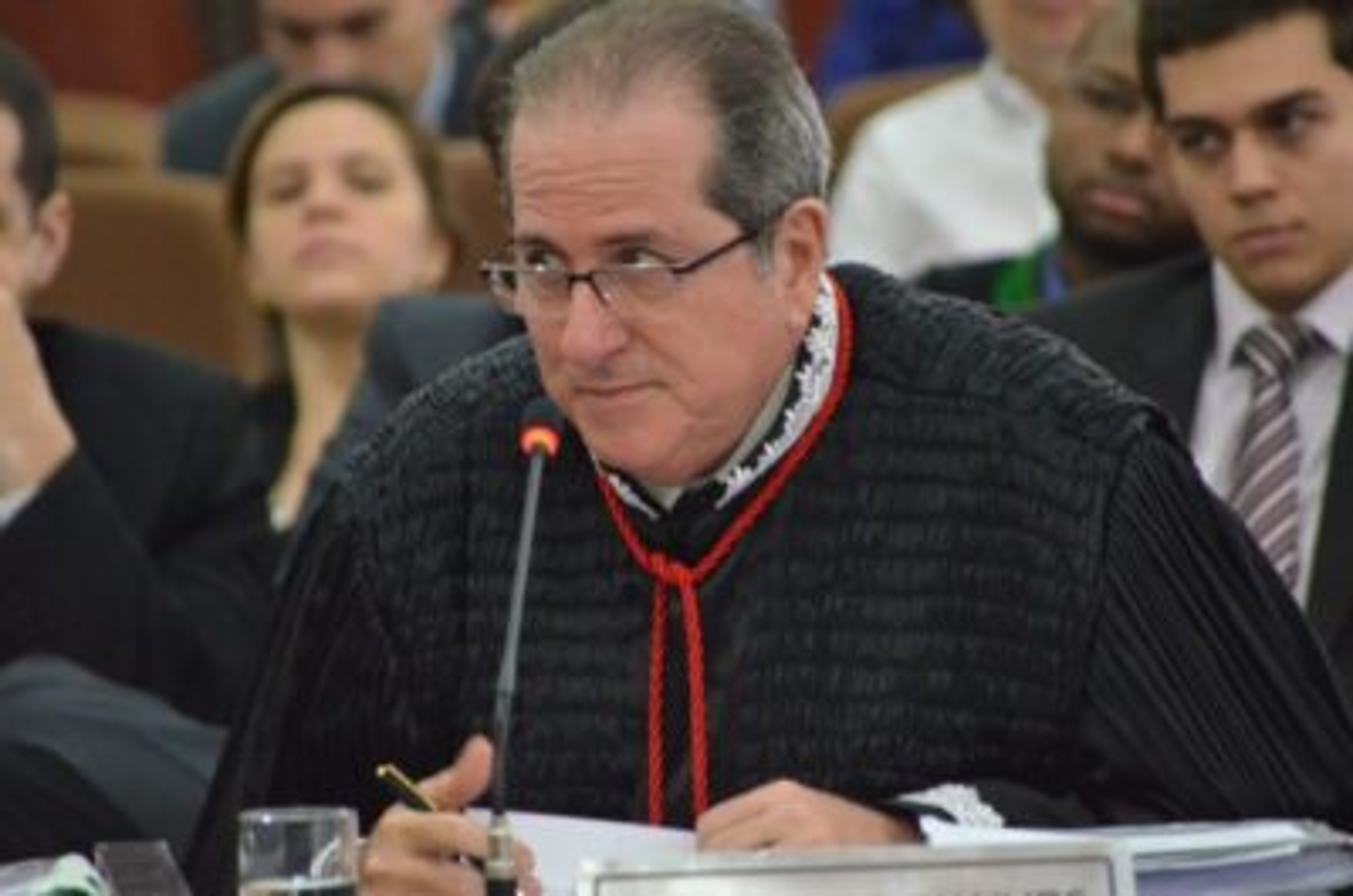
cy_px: 448
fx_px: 15191
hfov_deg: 5.1
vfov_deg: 3.4
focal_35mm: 405
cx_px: 676
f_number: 5.6
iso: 5000
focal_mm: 270
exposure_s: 1/50
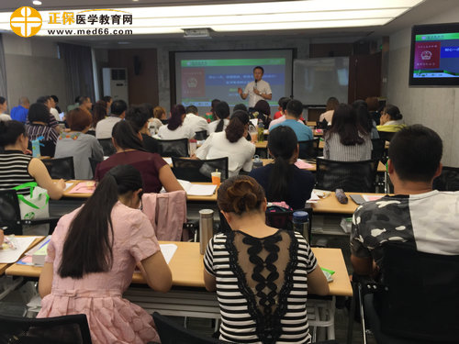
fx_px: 385
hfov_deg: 61.7
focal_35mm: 29
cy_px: 172
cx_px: 230
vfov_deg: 48.2
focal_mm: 4.15
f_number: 2.2
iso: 32
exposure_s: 1/50
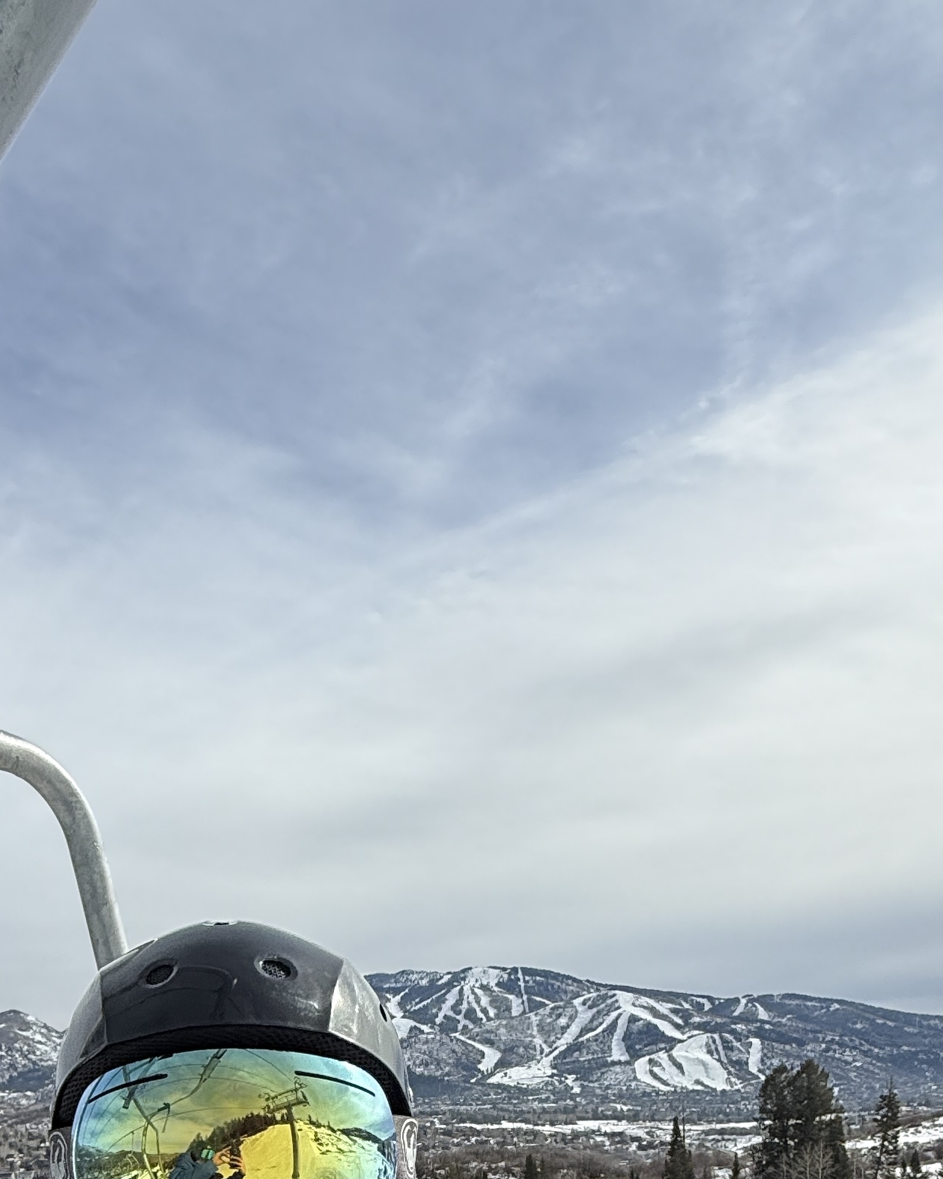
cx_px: 395
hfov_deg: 42.1
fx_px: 1221
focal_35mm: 35
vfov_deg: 43.6
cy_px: 1198
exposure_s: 1/3663
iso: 50
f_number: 2.2
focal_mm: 2.22
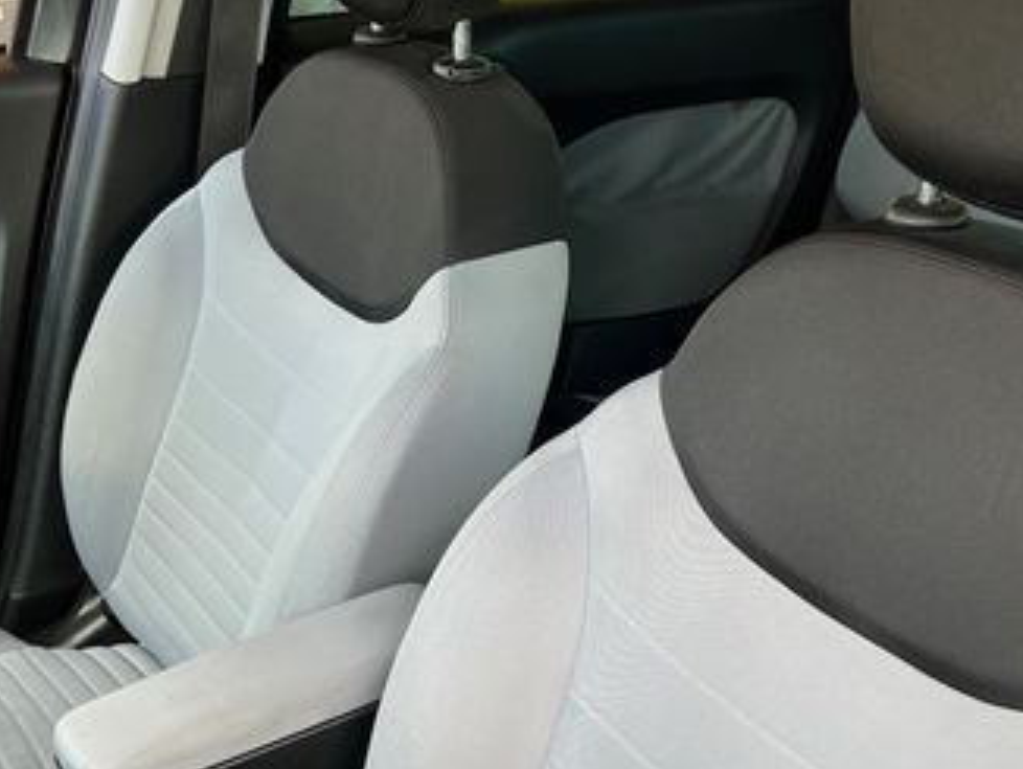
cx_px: 650
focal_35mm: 51
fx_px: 1508
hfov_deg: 37.2
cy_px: 549
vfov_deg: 28.3
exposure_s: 1/121
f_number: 1.5
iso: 64
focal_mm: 5.7
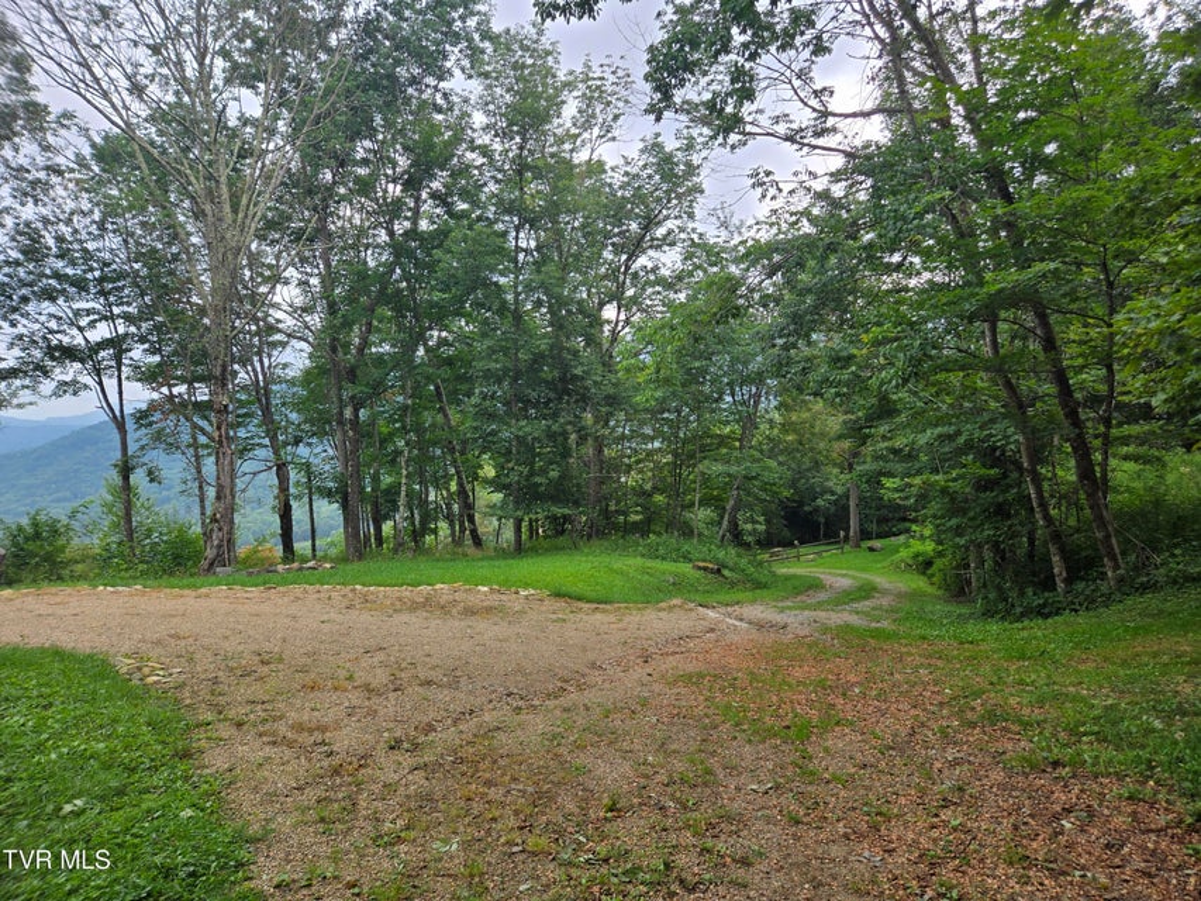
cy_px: 450
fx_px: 798
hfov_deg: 73.9
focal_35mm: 23
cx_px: 600
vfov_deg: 58.9
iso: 25
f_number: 1.8
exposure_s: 1/668
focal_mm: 5.4
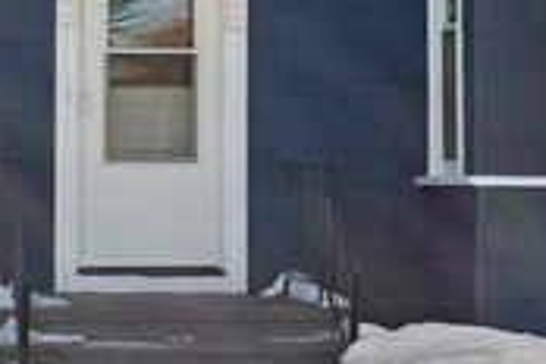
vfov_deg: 6.9
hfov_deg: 10.6
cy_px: -262
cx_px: 72
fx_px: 2942
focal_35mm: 194
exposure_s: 1/250
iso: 100
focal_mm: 22
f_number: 8
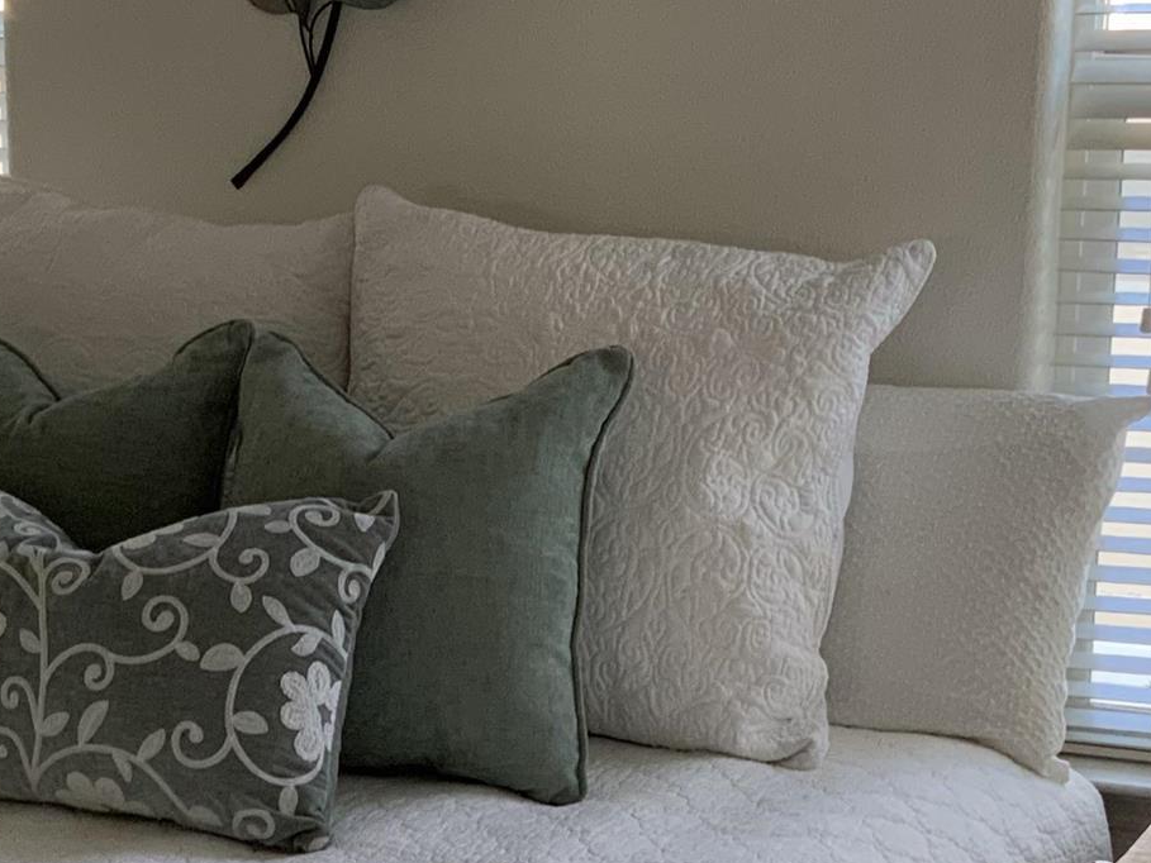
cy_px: 739
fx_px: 3259
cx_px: 366
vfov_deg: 15.0
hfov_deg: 20.0
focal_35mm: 98
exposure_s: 1/120
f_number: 1.8
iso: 64
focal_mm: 3
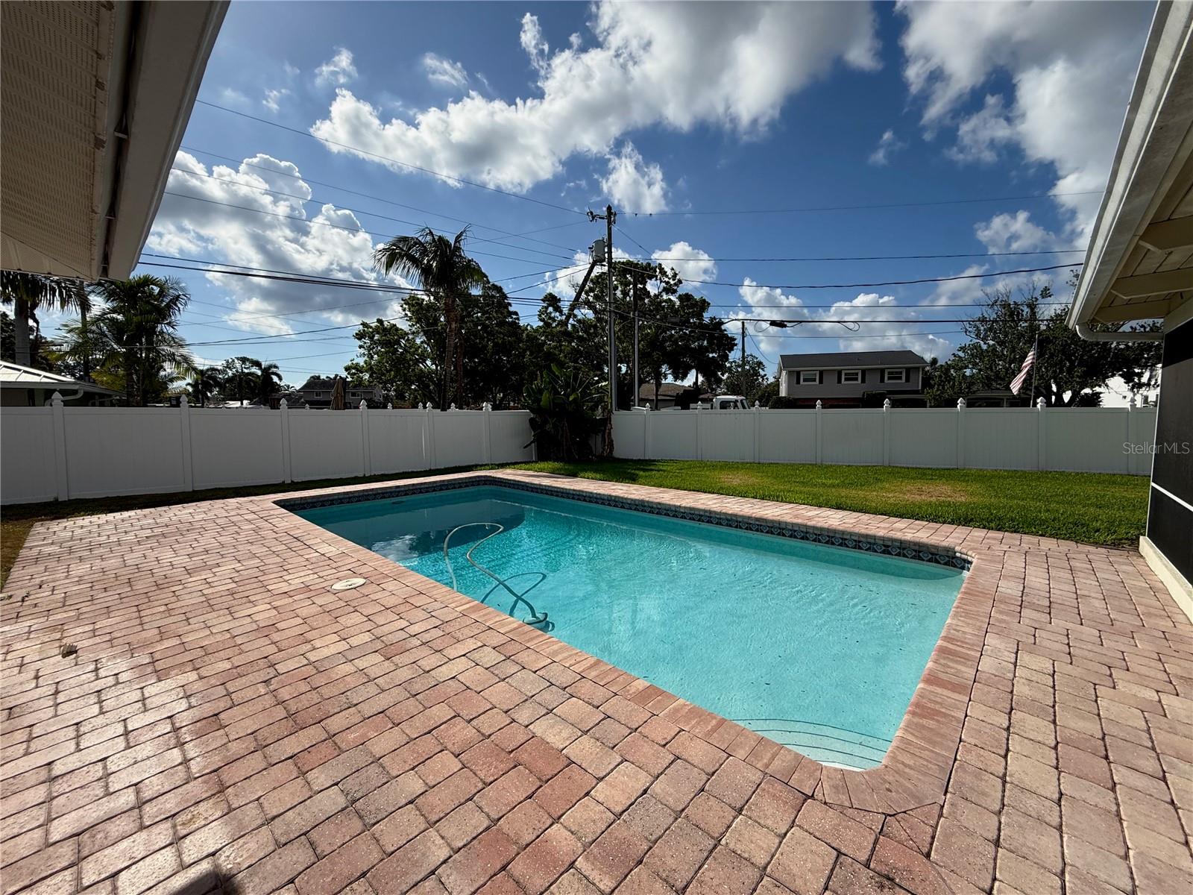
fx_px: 482
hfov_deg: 102.1
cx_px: 596
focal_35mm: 14
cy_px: 448
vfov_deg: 85.7
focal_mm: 2.22
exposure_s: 1/3663
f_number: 2.2
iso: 50
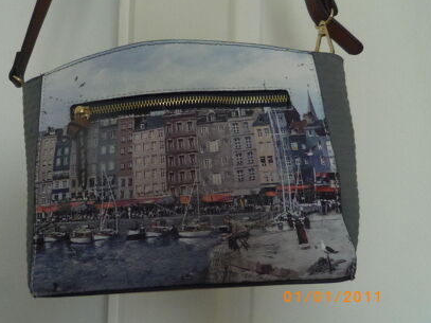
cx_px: 180
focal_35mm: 33
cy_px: 151
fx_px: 411
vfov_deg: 42.9
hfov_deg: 55.1
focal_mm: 5
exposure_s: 1/40
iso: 400
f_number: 3.9
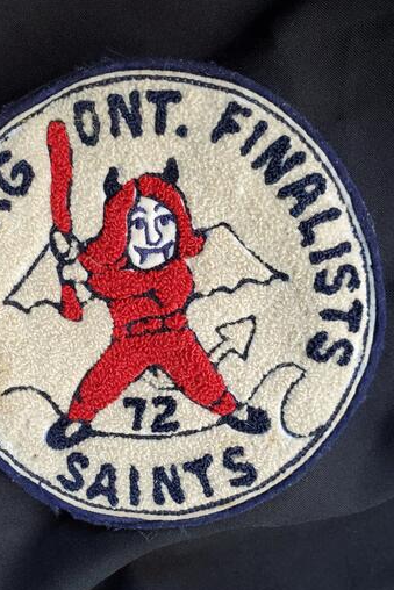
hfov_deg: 39.8
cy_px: 352
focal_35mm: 33
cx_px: 153
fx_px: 541
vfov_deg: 56.8
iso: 200
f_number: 2.4
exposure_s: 1/40
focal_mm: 4.3
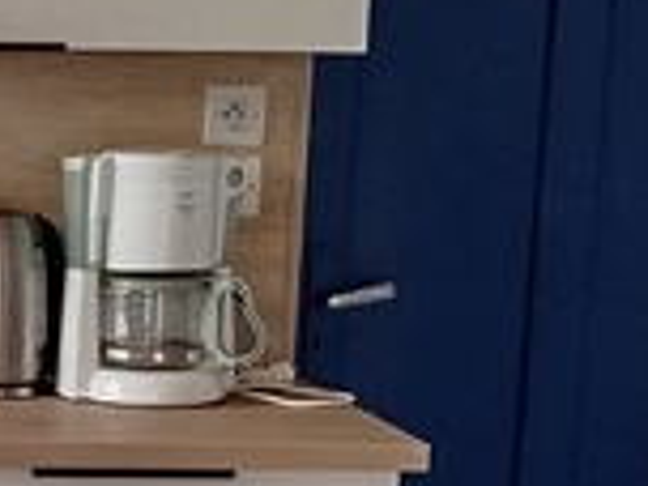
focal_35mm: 126
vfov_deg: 11.6
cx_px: -183
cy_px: 537
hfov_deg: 15.0
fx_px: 2359
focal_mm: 5.31
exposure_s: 1/50
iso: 50
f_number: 1.7
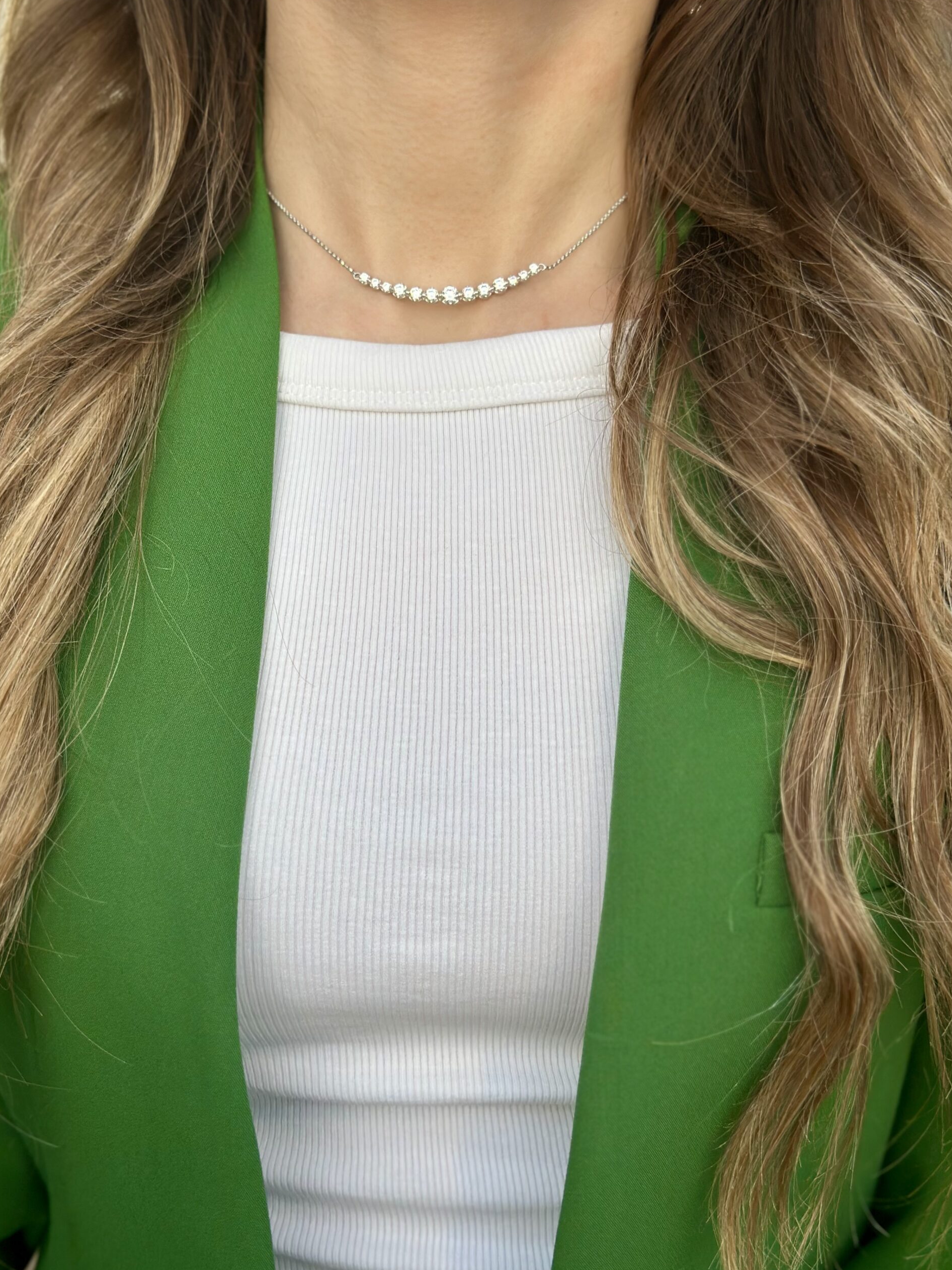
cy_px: 633
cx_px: 476
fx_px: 1797
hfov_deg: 29.7
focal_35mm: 49
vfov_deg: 38.9
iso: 100
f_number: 1.78
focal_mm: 6.86
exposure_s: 1/121
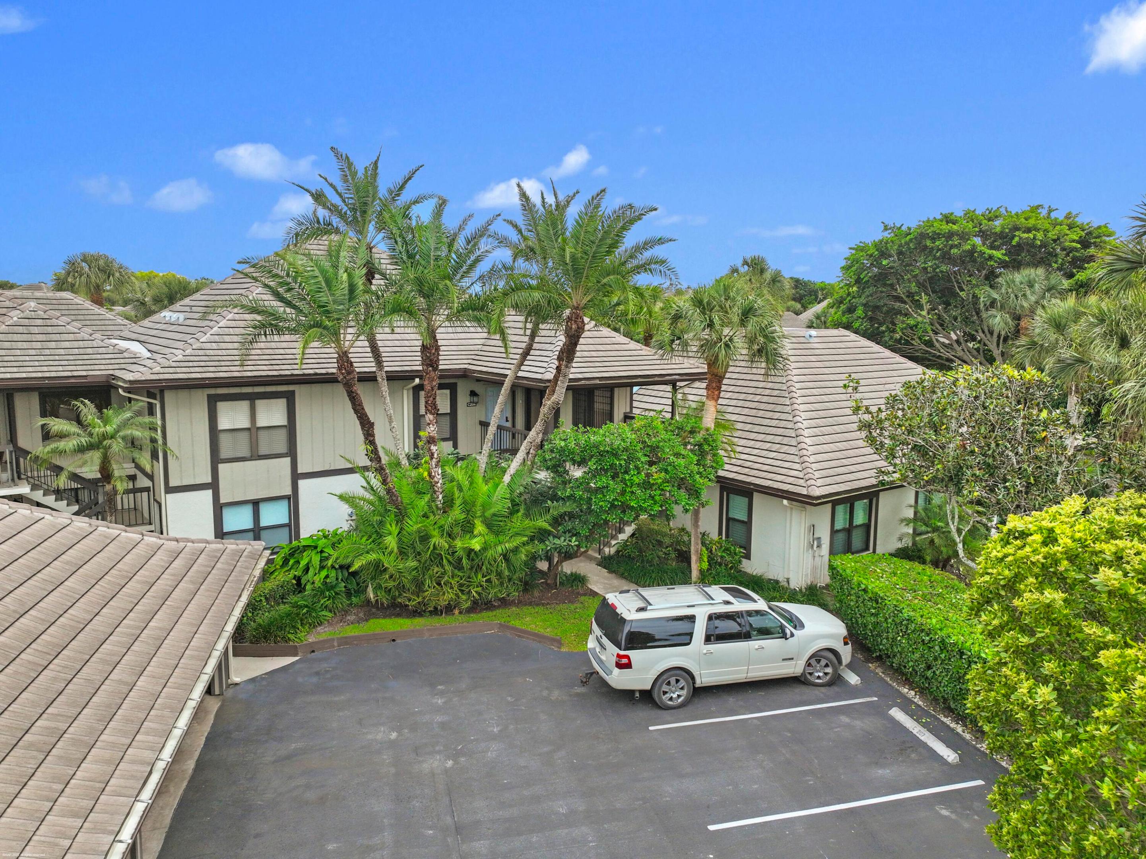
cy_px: 430
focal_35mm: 24
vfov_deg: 56.8
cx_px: 573
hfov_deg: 71.6
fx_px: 794
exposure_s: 1/1000
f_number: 2.8
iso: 400
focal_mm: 12.29
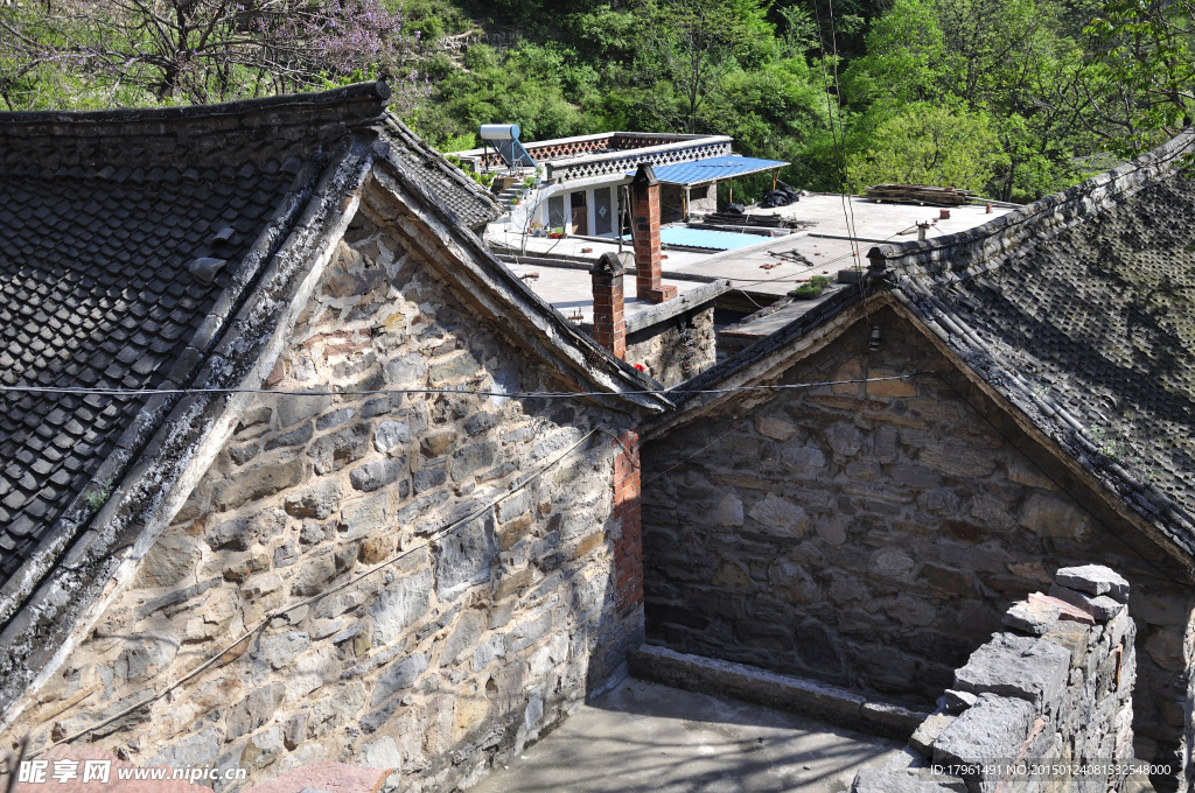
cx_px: 598
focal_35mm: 39
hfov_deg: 49.6
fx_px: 1293
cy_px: 396
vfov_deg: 34.1
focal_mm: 26
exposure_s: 1/800
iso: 200
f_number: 4
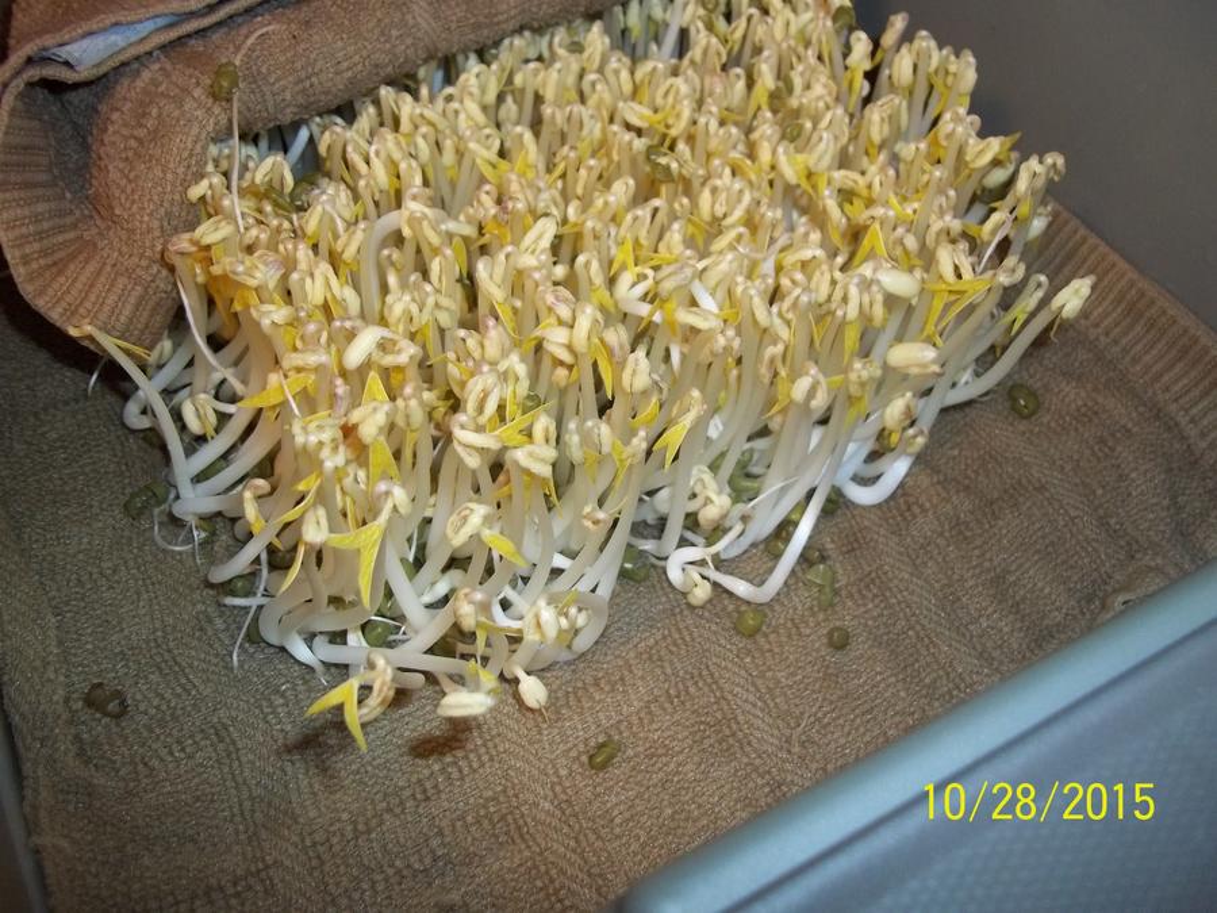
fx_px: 1125
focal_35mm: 32
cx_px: 608
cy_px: 456
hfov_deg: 56.8
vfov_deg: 44.2
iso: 160
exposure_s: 1/30
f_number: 2.9
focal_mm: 5.7
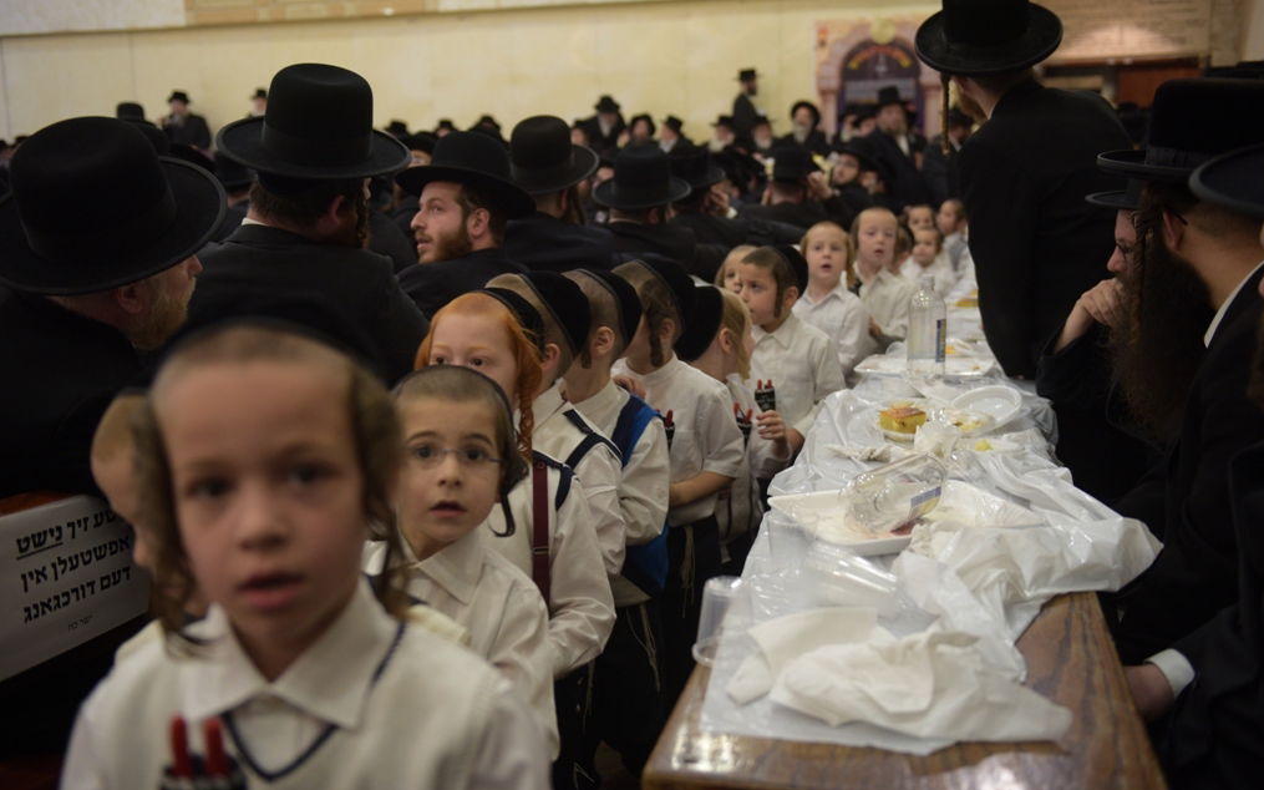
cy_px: 386
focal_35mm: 36
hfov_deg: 54.0
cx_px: 636
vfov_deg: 35.3
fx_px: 1240
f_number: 2.8
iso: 800
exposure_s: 1/125
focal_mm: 35
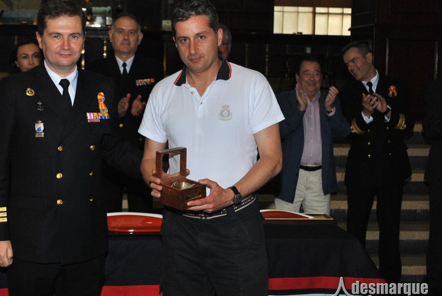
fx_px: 873
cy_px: 124
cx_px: 170
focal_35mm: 71
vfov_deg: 19.2
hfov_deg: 28.3
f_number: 5
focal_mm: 38
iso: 400
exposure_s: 1/125
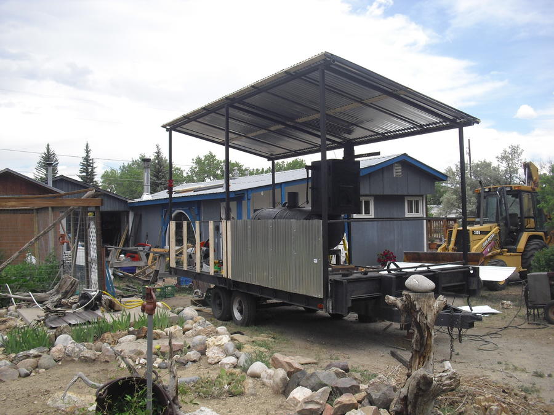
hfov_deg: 51.4
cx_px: 277
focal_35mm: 36
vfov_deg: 39.7
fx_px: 576
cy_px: 208
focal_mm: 6.3
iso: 100
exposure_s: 1/125
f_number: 7.8
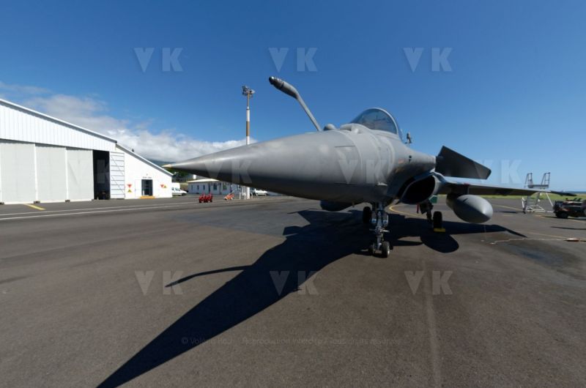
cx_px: 293
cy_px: 194
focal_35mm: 16
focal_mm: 10.5
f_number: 8
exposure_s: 1/500
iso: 100
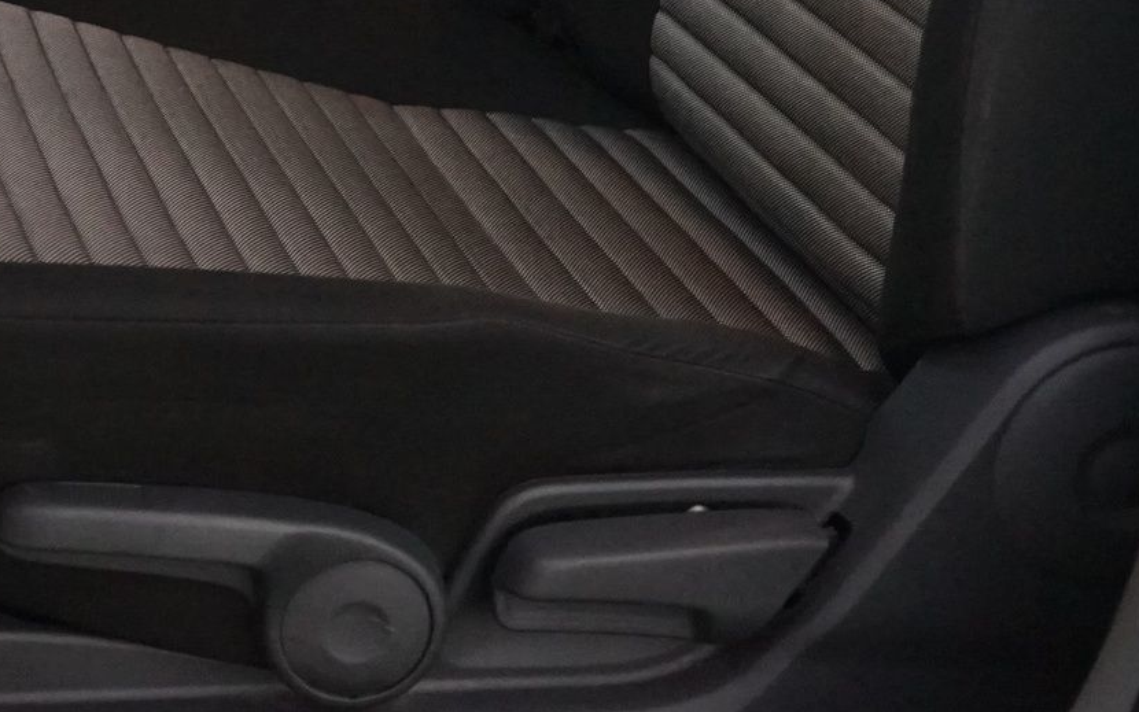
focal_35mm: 89
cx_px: -82
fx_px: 2763
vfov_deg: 13.8
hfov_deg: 22.1
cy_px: -337
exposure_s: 1/15
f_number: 3.5
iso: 4000
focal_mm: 29
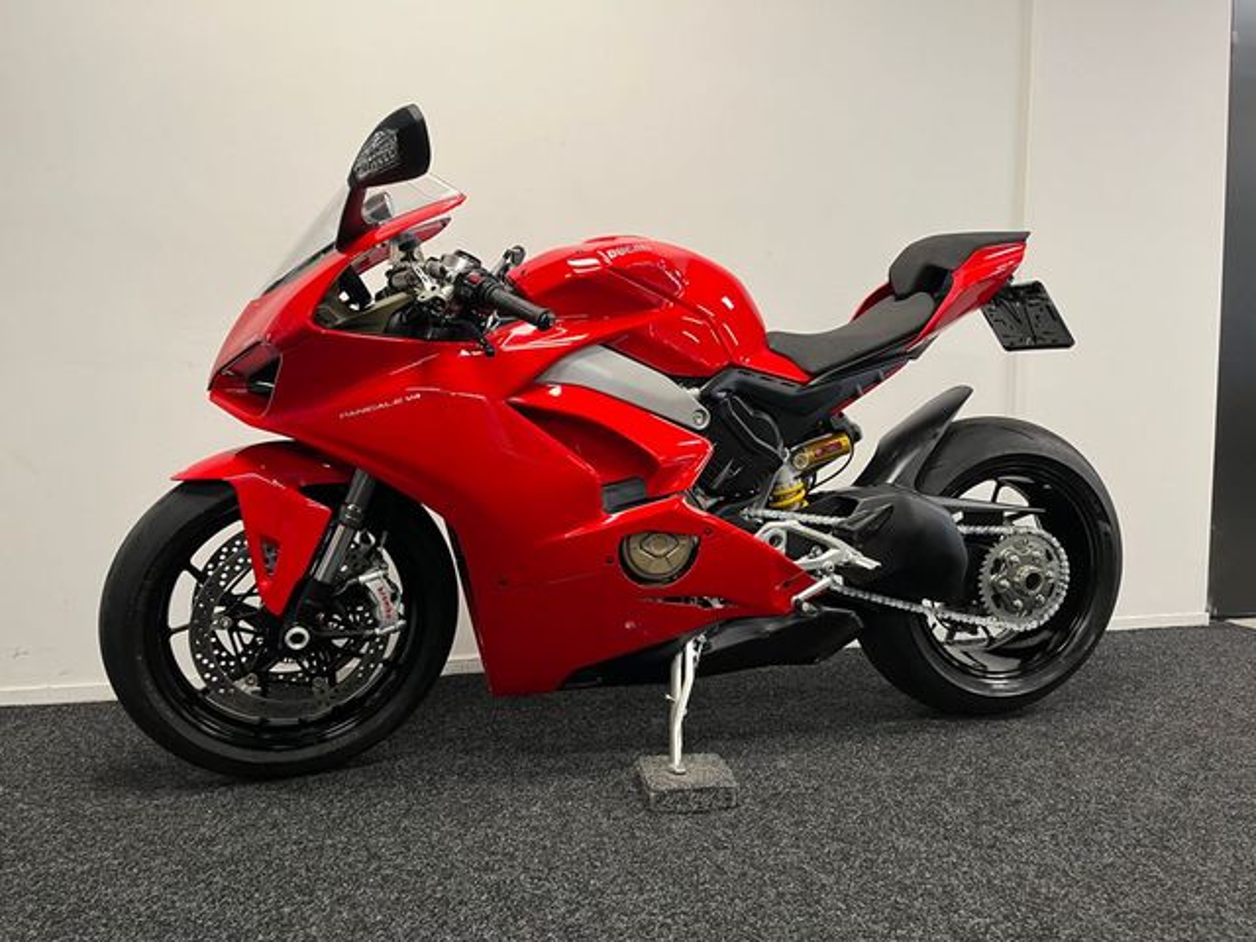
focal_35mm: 26
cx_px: 628
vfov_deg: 53.1
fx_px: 943
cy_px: 471
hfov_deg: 67.3
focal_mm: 5.1
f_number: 1.6
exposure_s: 1/50
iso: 100
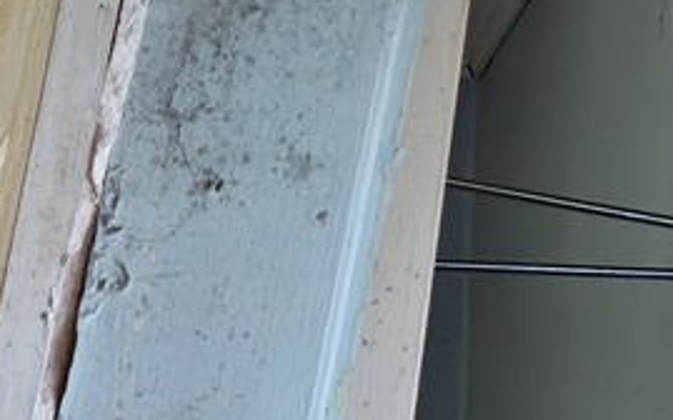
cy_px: 1018
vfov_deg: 8.4
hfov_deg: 11.6
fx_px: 2604
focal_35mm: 142
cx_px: -1026
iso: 1334
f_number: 1.7
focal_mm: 4.68
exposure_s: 1/40
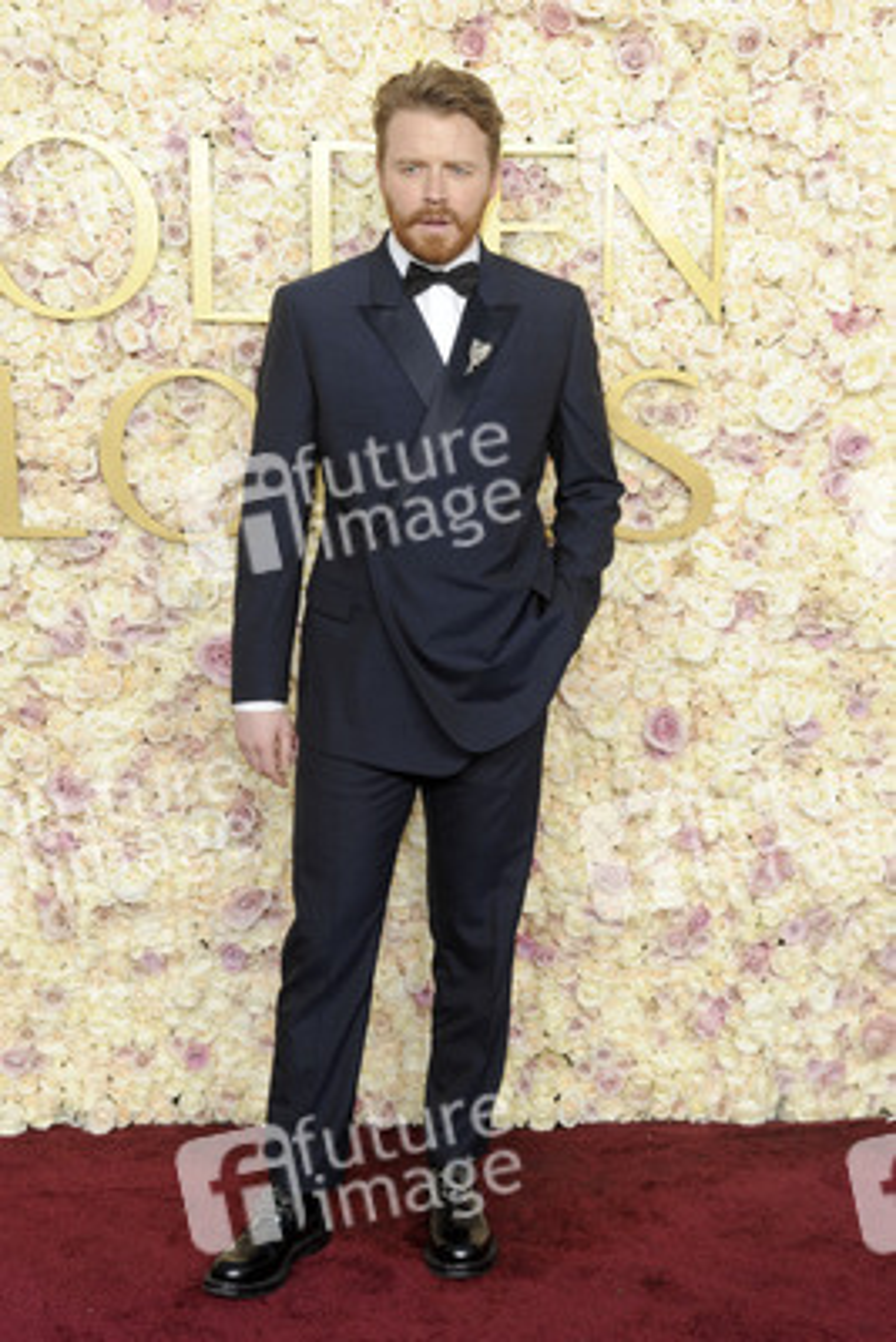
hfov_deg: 22.6
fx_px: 2238
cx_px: 448
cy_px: 671
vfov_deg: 33.4
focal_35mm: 60
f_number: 13
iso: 1000
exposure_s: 1/250
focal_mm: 60
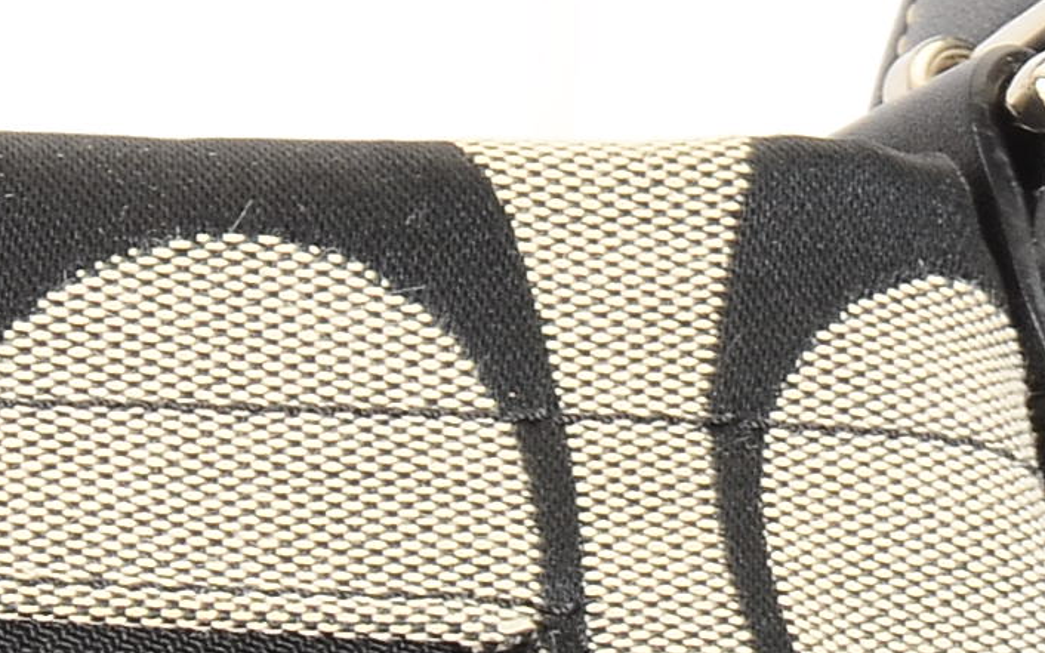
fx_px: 6597
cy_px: 1426
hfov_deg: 8.5
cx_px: -1237
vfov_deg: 5.5
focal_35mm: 232
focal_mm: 29
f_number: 11
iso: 320
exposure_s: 1/60
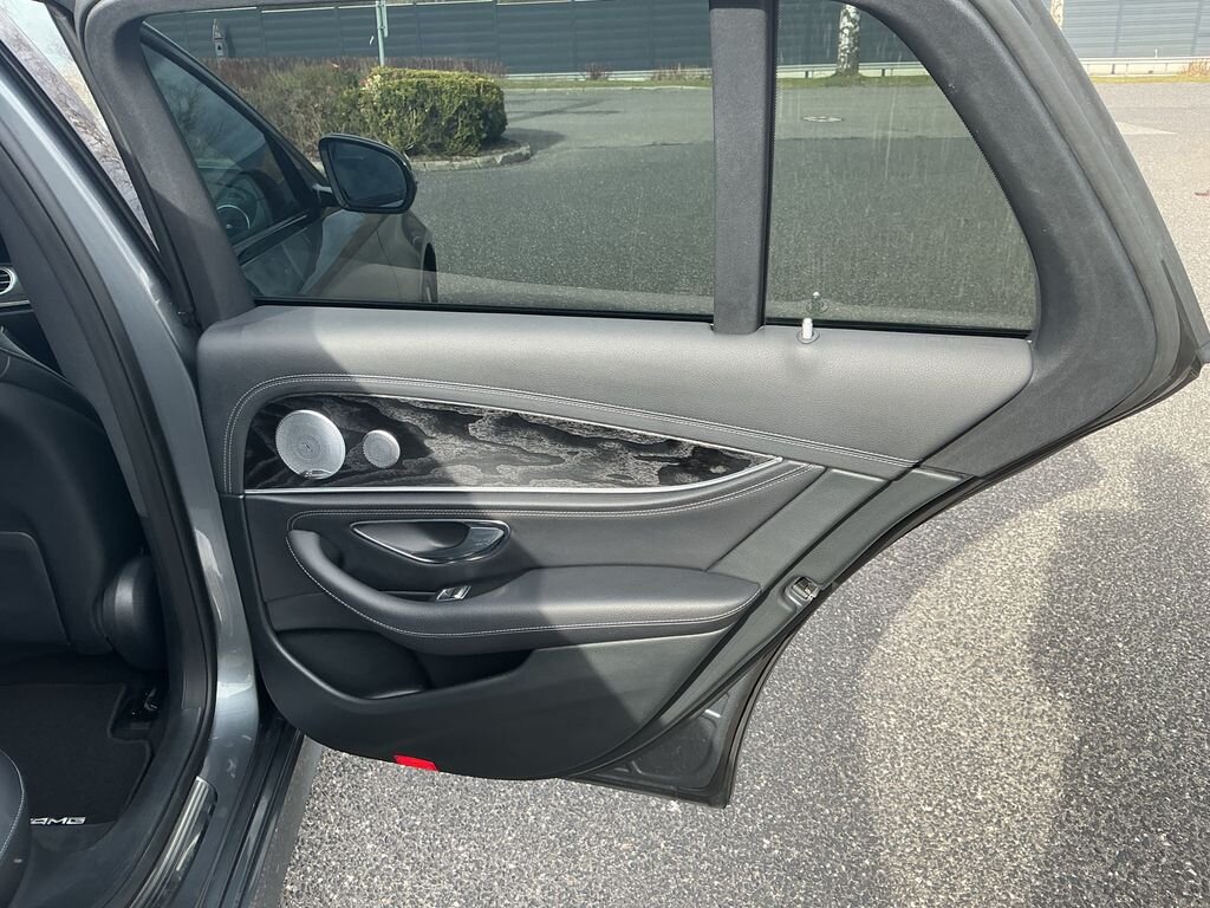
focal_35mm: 29
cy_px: 454
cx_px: 605
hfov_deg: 61.7
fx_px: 1014
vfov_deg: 48.2
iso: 20
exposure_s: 1/161
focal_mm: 3
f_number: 1.8
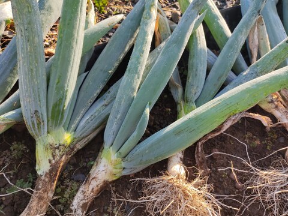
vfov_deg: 53.1
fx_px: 216
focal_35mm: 26
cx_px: 144
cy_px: 108
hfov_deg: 67.3
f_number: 1.79
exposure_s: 1/269
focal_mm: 4.74
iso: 100
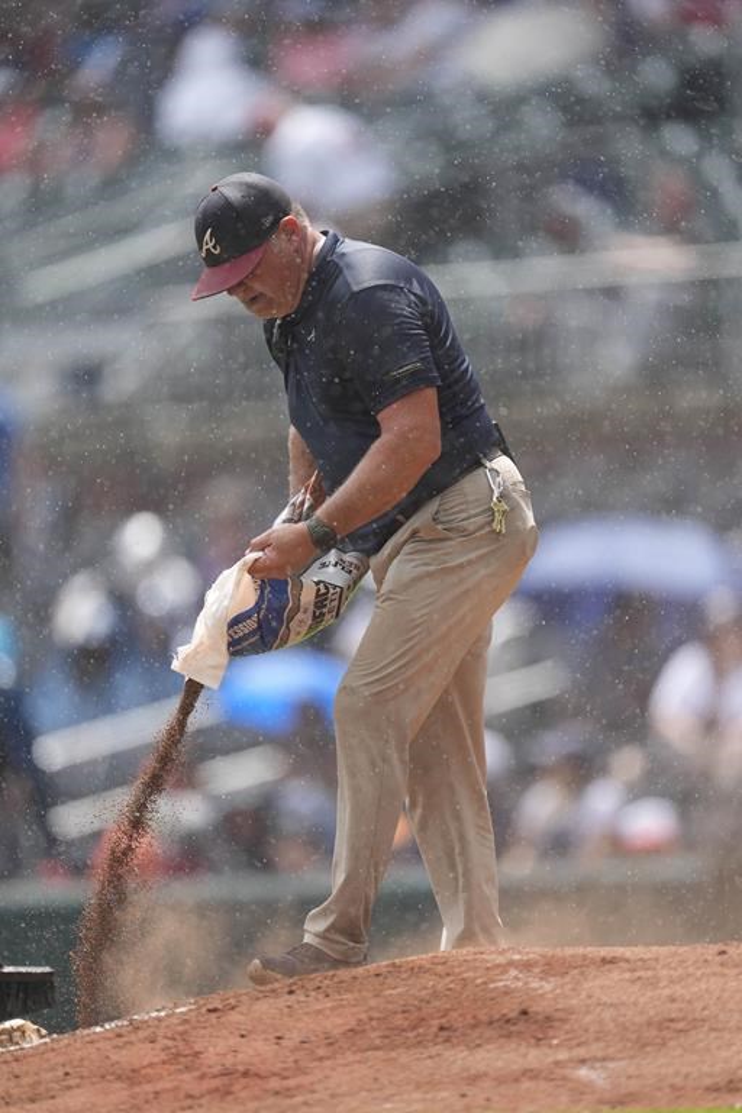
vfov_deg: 3.4
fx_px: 18549
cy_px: 556
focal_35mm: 600
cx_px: 371
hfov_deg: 2.3
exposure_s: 1/5000
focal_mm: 600
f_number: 4
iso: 1000
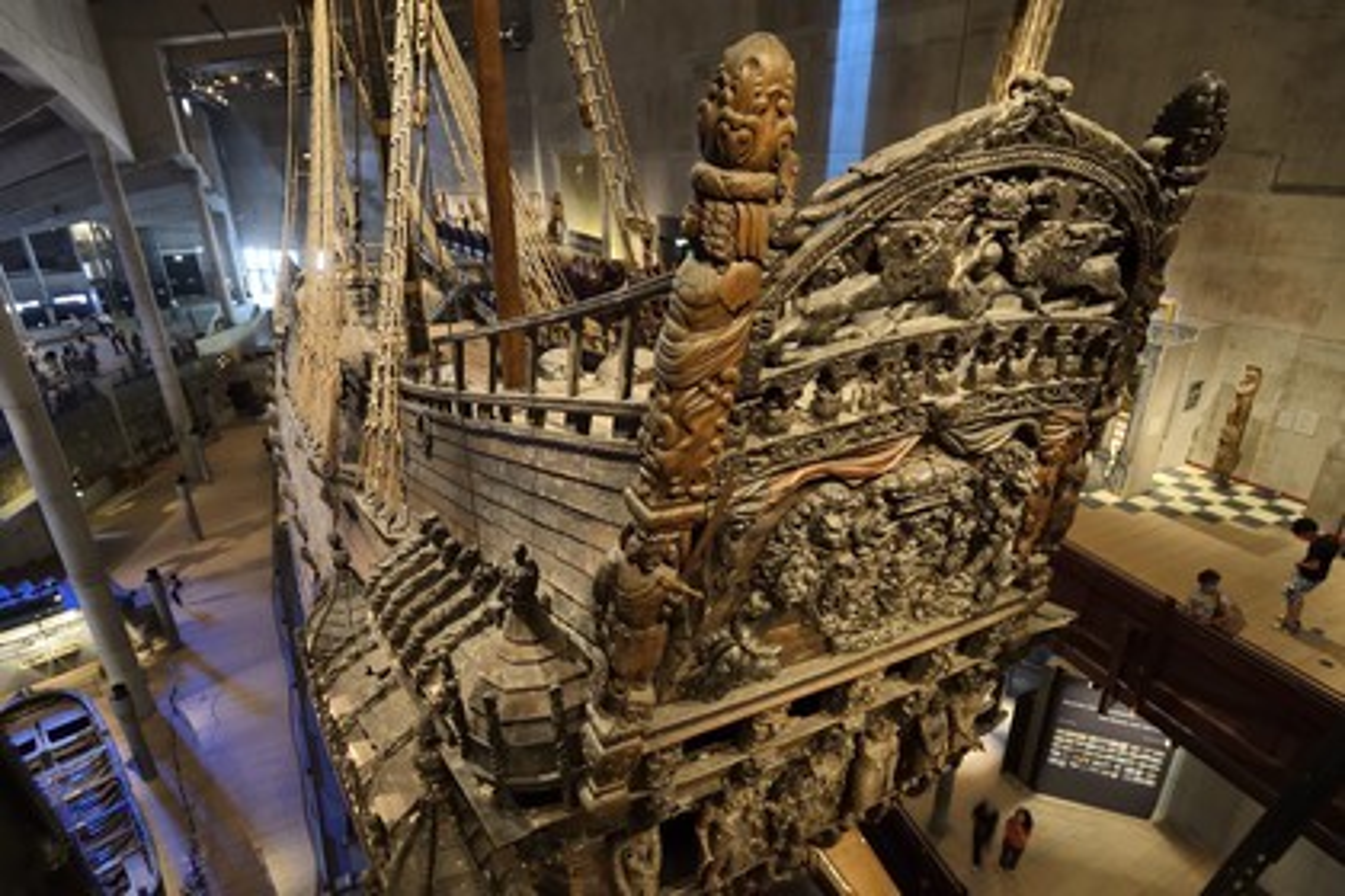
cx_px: 672
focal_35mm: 19
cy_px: 448
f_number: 5.6
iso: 800
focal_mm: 19
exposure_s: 1/2
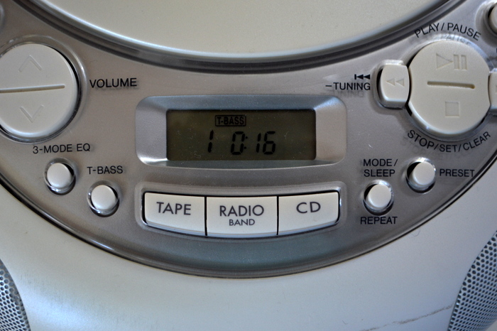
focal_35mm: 66
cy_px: 166
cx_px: 248
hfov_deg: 30.5
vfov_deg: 20.6
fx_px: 911
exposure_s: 1/20
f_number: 5.3
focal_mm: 44
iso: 400
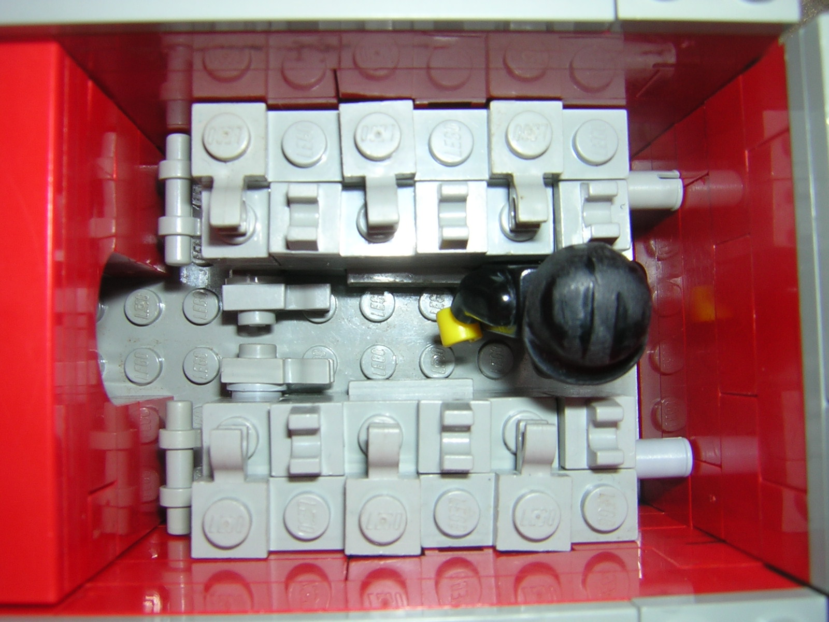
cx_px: 414
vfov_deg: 39.7
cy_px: 311
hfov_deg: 51.4
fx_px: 862
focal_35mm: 36
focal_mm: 4.7
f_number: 5.2
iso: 100
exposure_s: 1/60.1
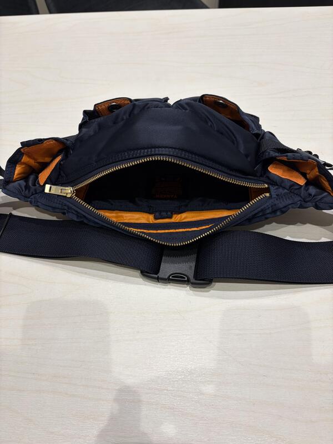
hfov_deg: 53.1
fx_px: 333
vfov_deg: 67.3
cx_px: 166
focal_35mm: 26
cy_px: 222
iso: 50
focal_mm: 5.96
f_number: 1.6
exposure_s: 1/121
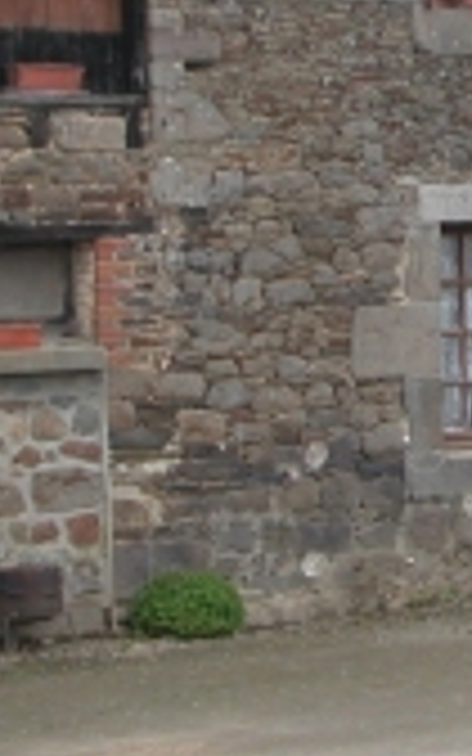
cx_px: 535
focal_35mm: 151
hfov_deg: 8.6
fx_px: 3108
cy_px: 212
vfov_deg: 13.8
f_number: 4.5
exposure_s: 1/139
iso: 100
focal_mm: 8.9
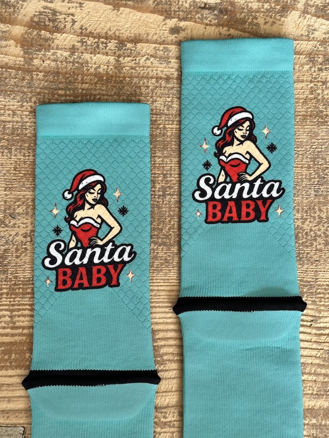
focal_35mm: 48
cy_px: 219
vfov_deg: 39.7
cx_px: 164
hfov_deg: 30.3
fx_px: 608
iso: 80
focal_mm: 6.86
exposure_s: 1/84
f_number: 1.78
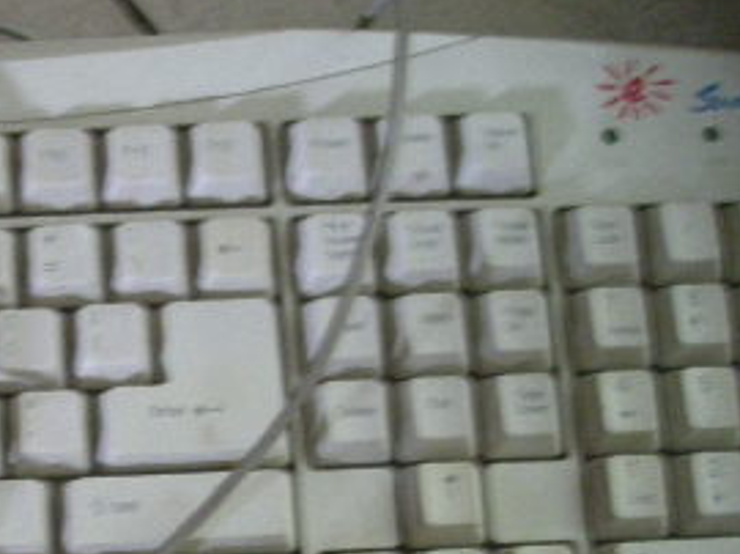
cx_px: -110
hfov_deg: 22.1
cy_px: 518
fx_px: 1773
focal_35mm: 83
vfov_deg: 17.4
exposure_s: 1/9.8
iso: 400
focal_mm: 5.7
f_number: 2.8
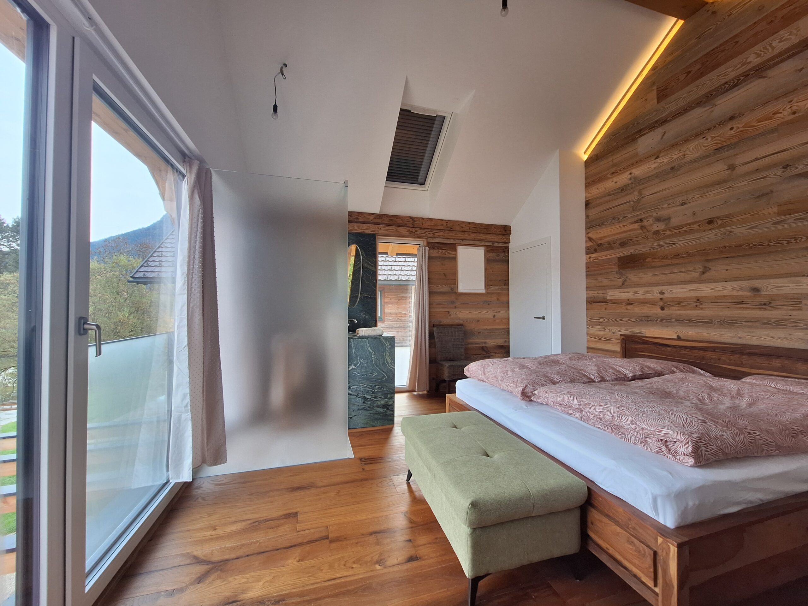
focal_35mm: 13
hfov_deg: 106.2
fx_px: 303
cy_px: 303
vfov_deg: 89.9
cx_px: 404
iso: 64
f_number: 2.2
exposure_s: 1/100
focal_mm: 1.74
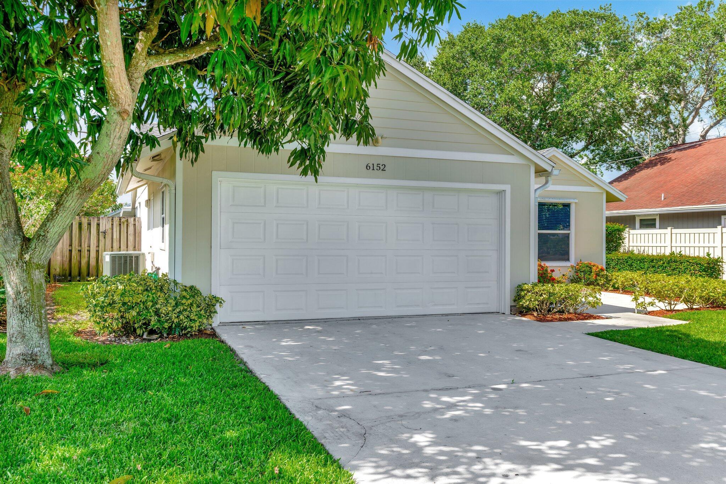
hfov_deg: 60.3
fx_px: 625
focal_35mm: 31
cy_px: 242
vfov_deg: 42.3
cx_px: 363
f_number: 5.6
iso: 100
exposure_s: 1/125
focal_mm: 31
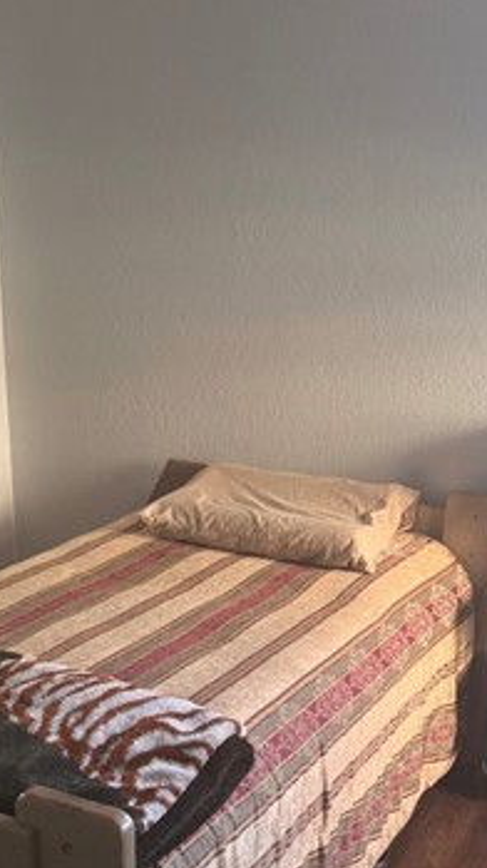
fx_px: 1103
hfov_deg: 24.9
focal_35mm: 48
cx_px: 211
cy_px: 654
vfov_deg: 41.6
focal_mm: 6.76
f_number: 1.78
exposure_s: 1/60
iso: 160
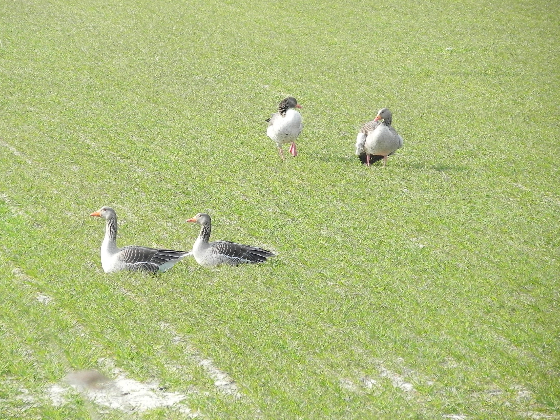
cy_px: 200
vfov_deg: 3.3
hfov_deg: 4.4
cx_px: 269
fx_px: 7279
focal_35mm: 450
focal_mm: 75.7
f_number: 5.6
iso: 160
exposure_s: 1/243
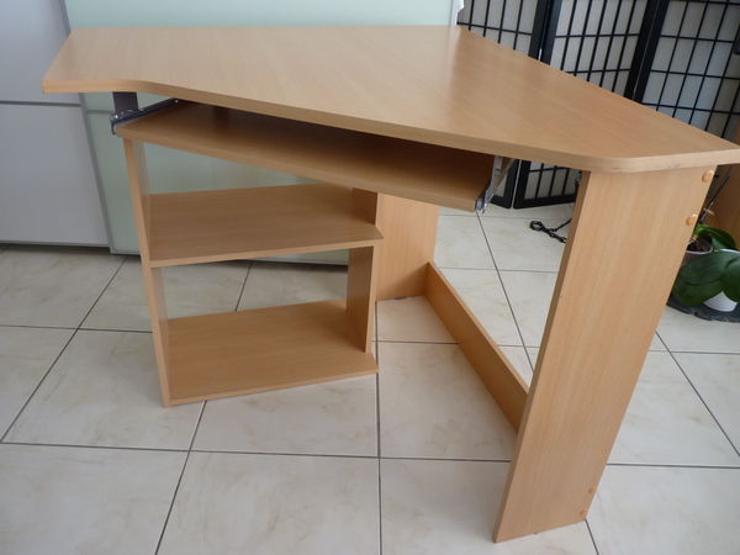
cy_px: 278
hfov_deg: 65.3
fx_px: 577
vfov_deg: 51.4
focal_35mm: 27
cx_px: 370
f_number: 2.8
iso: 160
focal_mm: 4.8
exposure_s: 1/30
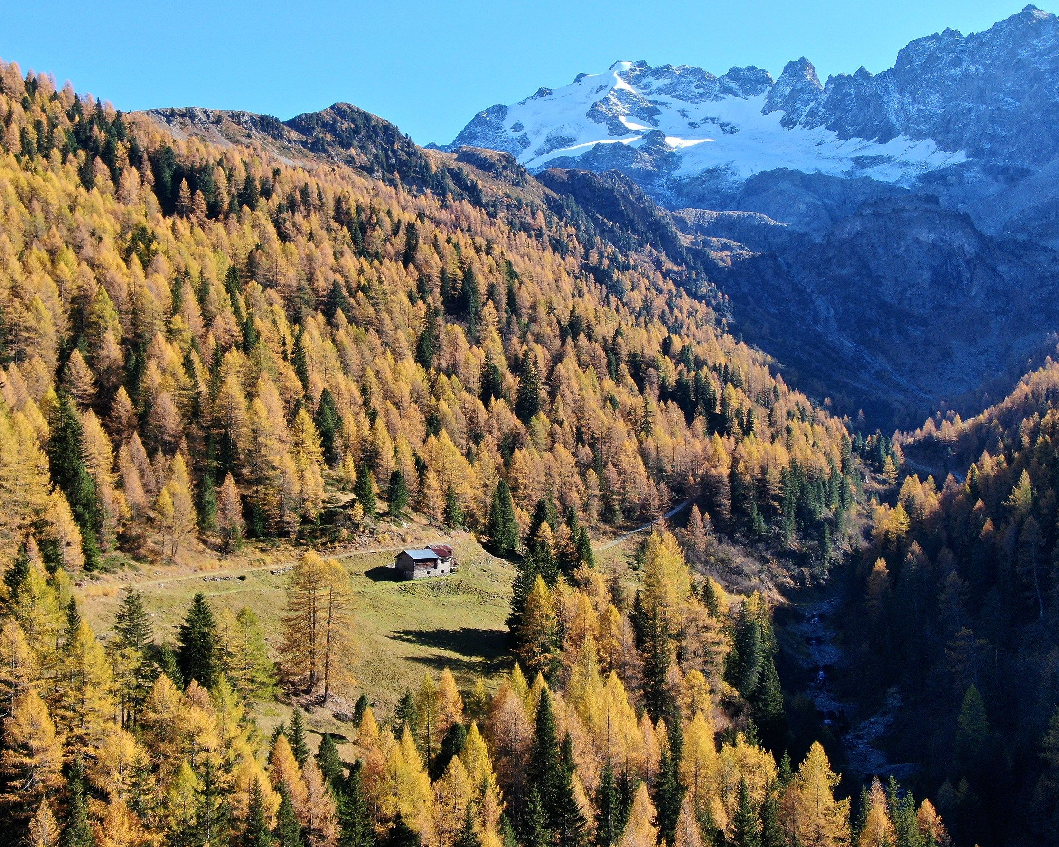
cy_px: 422
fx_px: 1316
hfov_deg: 43.8
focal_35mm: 42
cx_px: 508
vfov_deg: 35.7
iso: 100
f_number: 3.5
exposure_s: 1/400
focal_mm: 6.92
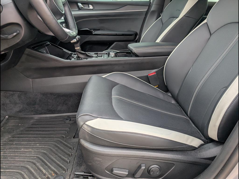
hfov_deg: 71.6
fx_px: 166
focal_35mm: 24
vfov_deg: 56.8
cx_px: 120
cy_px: 90
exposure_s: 1/97.1
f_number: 1.68
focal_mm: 6.9
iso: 22
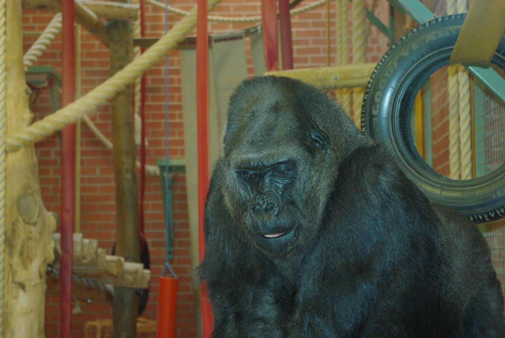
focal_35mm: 82
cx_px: 252
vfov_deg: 16.7
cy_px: 169
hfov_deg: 24.7
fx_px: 1152
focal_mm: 55
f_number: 5.6
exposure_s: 1/8
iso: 800
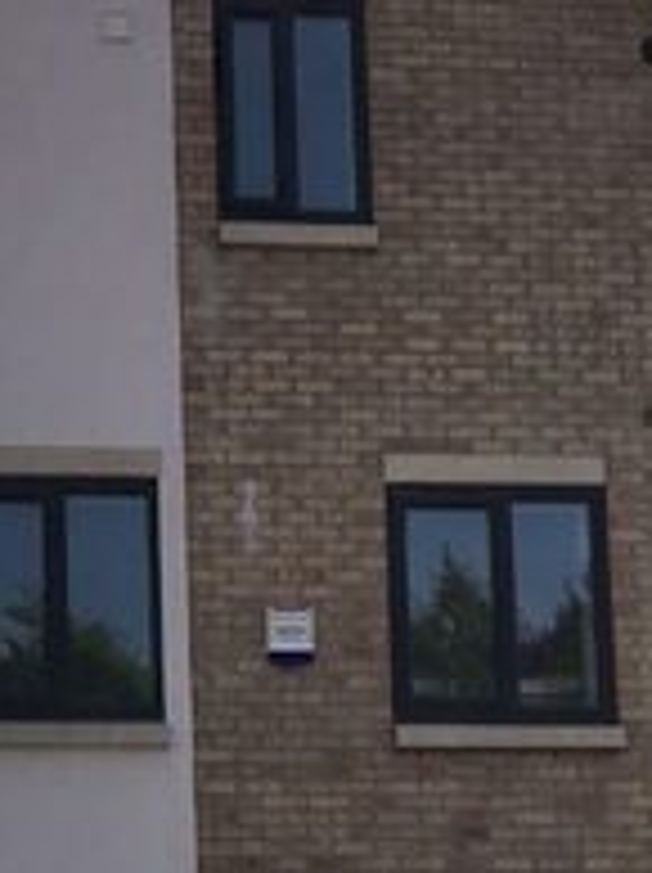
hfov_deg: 17.1
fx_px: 2114
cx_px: 4
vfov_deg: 22.5
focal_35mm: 84
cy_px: 853
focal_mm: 3.3
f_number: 2.4
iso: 25
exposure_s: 1/2146
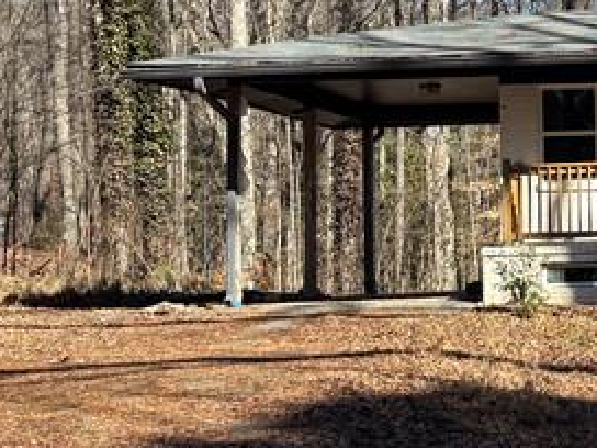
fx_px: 1690
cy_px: 132
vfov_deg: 15.0
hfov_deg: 17.9
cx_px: 900
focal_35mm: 98
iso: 50
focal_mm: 5.96
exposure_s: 1/1812
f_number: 1.6
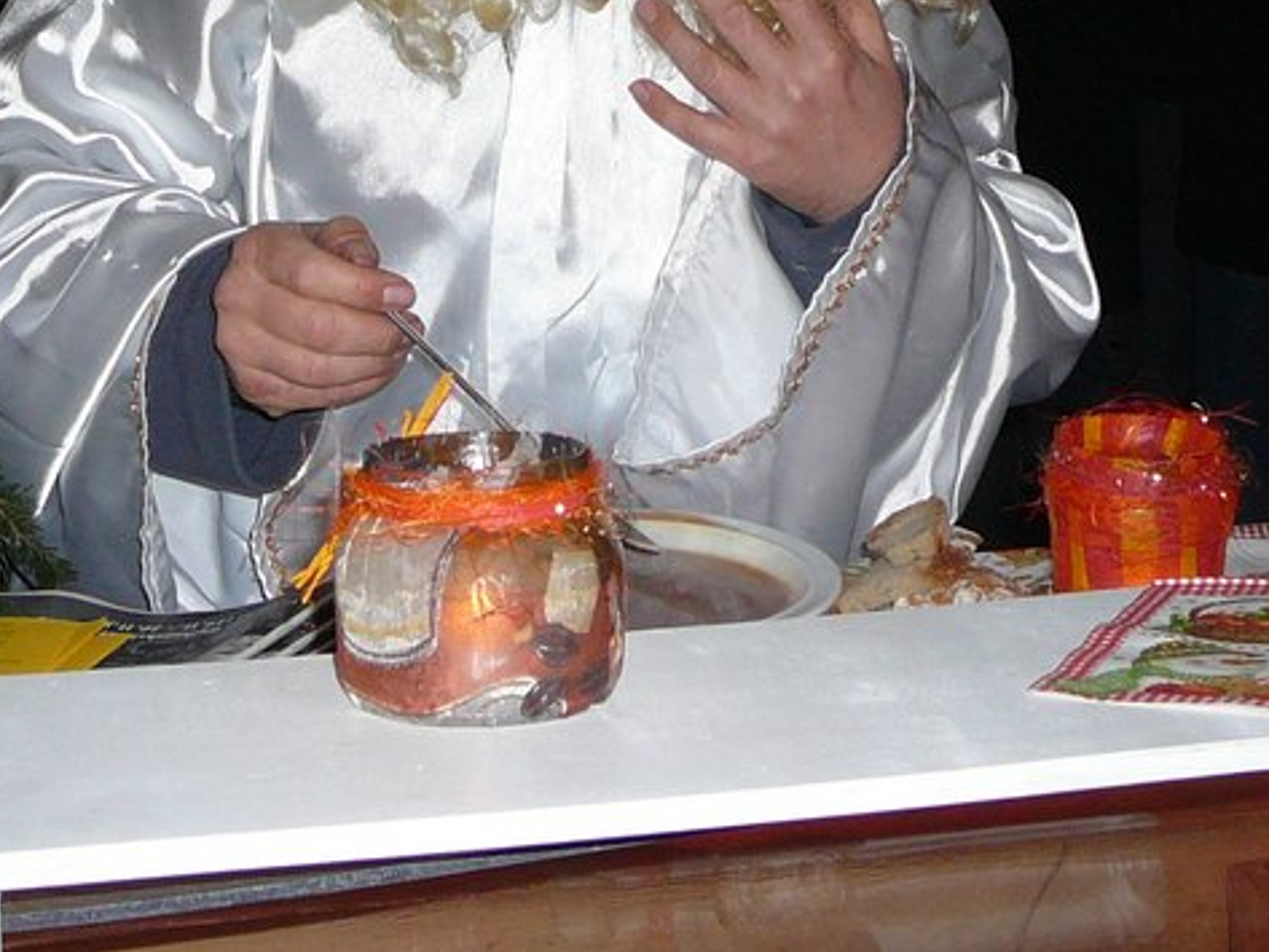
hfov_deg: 26.3
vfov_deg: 19.3
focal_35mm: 74
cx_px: 537
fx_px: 2713
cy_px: -35
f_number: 2.8
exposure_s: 1/30
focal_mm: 5.2
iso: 100
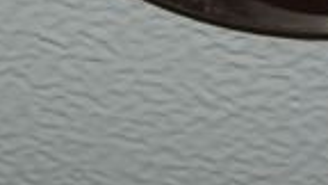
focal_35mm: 257
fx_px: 2235
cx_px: 326
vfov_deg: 4.7
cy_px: -171
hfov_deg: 8.3
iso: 200
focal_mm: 46
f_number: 13
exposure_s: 1/500
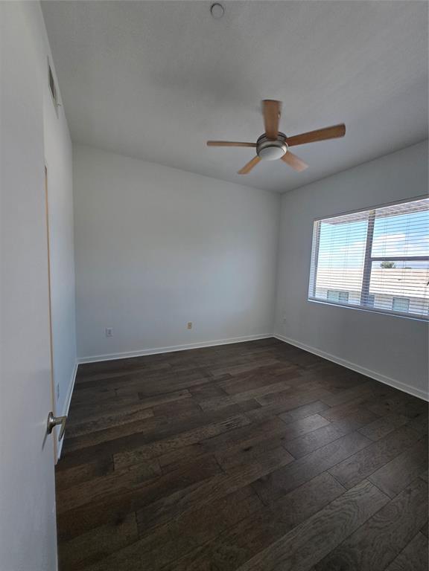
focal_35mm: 13
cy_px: 286
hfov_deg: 89.9
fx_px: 215
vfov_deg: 106.2
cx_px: 214
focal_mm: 1.7
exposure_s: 1/100
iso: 50
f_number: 2.2
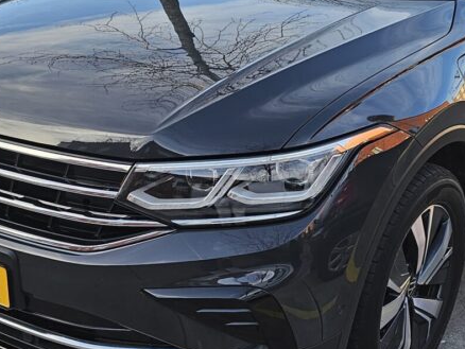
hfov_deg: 44.8
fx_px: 564
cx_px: 239
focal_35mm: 42
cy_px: 247
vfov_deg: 33.9
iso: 25
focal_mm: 6.3
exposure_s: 1/359
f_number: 1.7
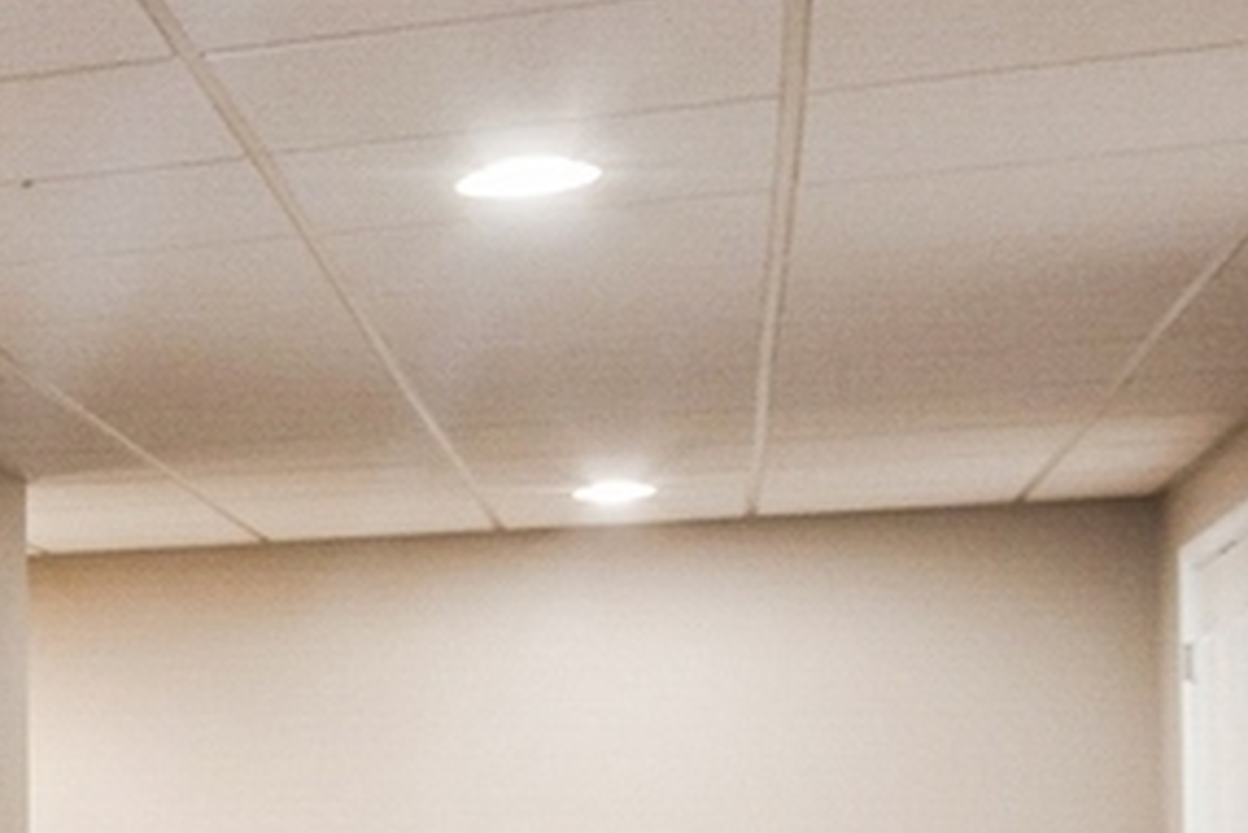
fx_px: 2948
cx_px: -1331
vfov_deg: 15.8
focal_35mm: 85
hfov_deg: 16.9
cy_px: 837
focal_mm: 10
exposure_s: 1/2
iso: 250
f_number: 7.1
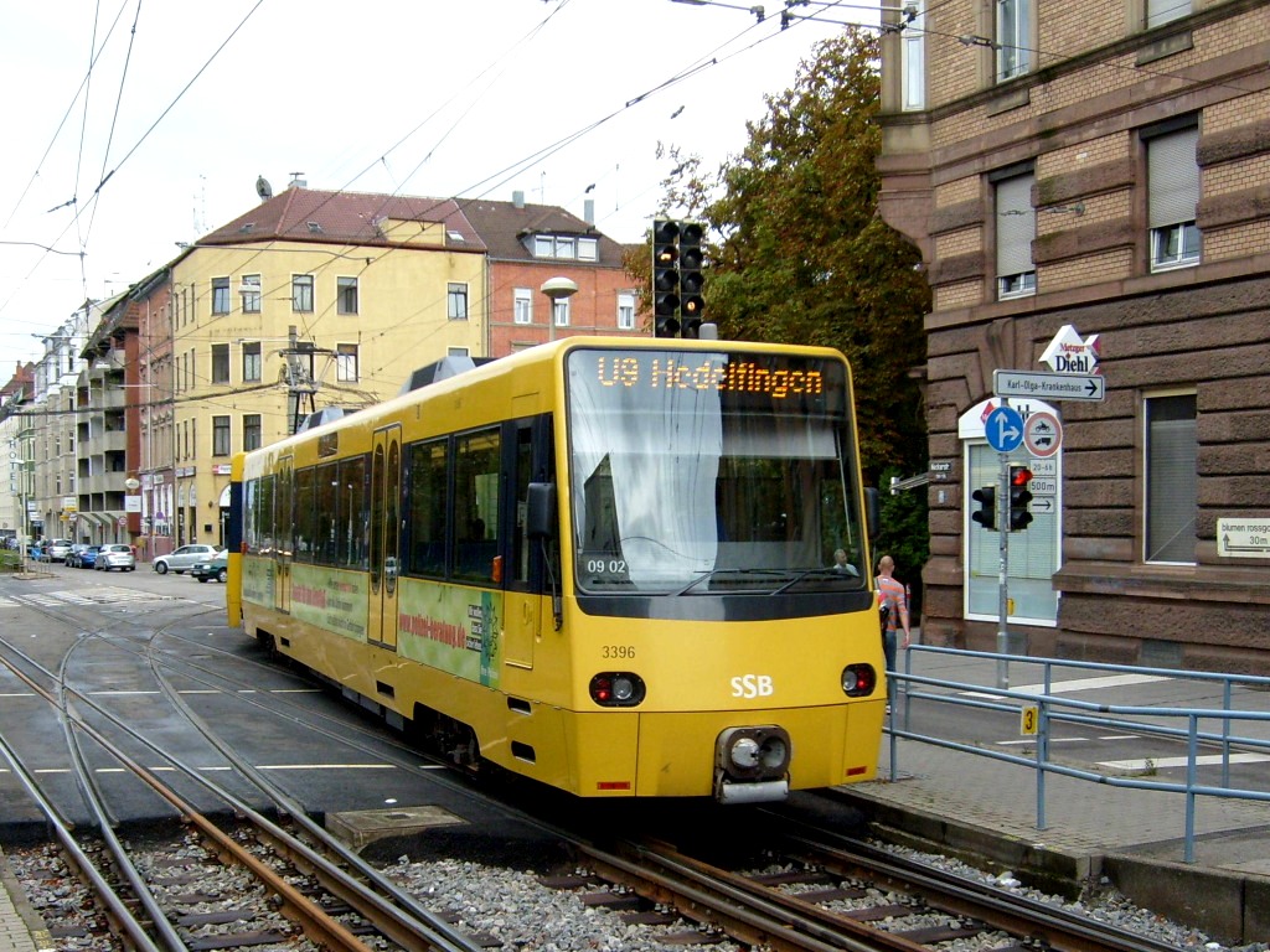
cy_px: 476
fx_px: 1284
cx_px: 635
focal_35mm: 35
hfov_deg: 52.6
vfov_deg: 40.7
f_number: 2.8
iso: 80
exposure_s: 1/250
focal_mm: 5.8
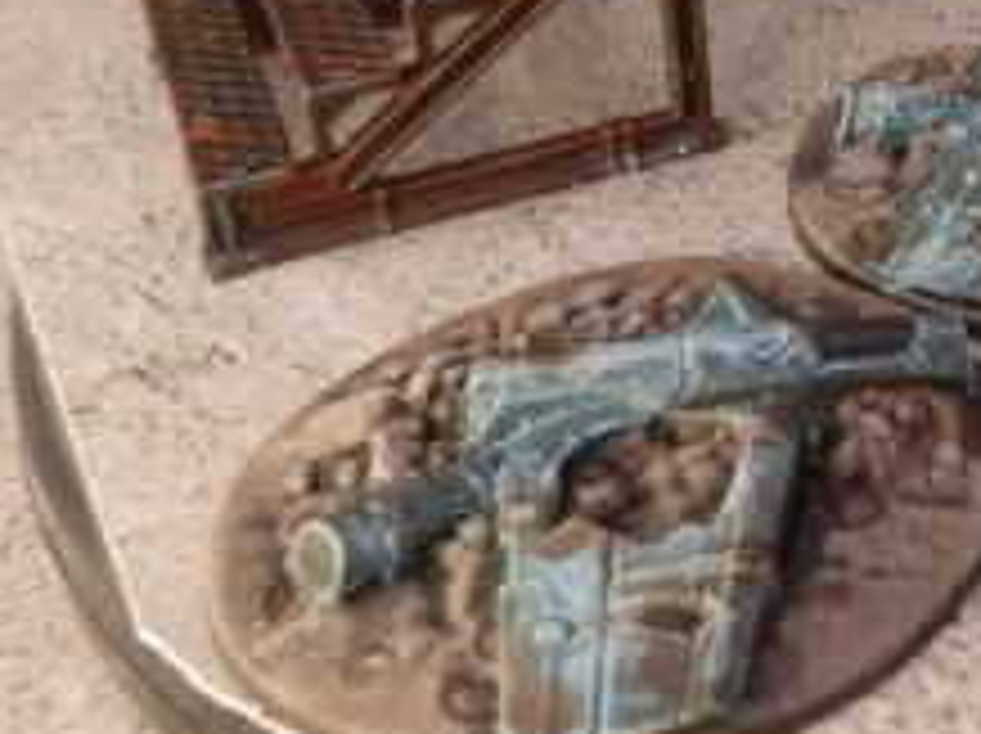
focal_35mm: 69
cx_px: 1202
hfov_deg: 25.2
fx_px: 1953
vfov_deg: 20.4
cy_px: -59
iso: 400
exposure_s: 1/125
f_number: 3.1
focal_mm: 5
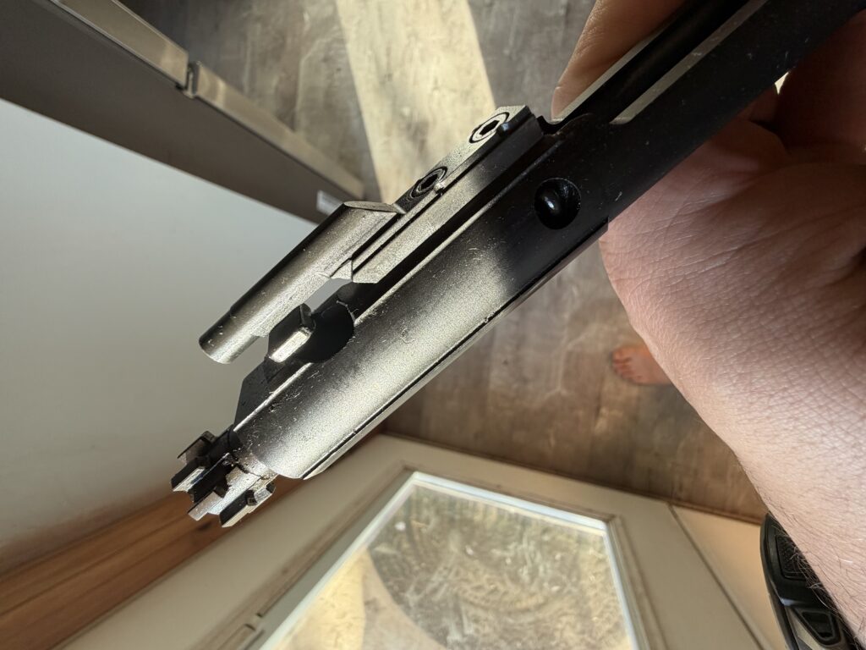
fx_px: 350
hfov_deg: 102.1
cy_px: 325
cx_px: 433
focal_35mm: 14
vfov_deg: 85.7
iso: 160
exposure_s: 1/121
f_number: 2.2
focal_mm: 2.22
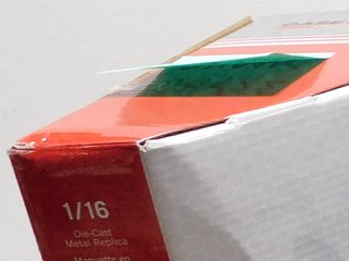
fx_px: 1188
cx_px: 722
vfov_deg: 12.4
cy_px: 270
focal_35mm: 118
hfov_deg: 13.9
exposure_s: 1/30
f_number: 3.1
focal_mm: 4.5
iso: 220
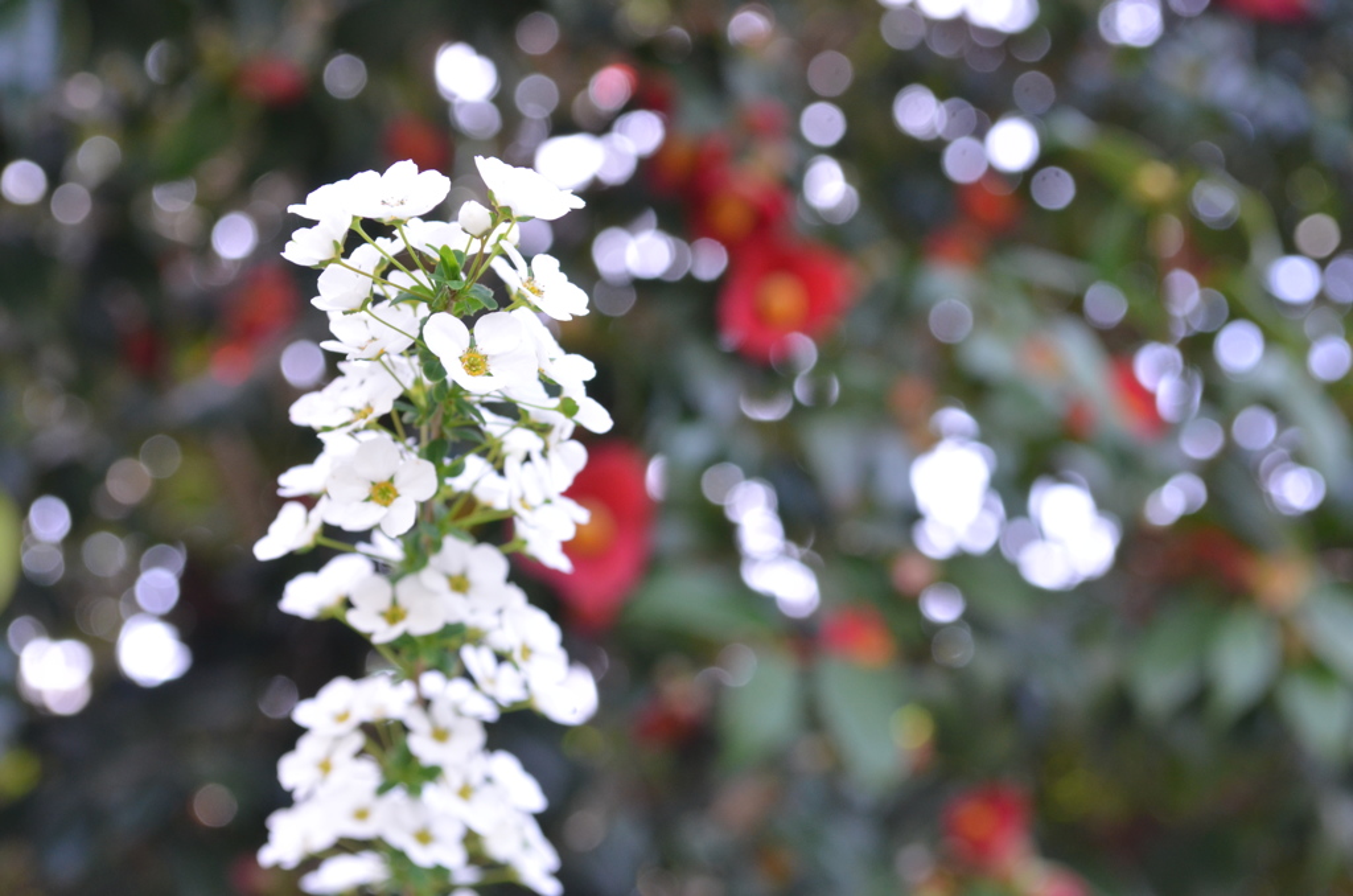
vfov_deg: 22.5
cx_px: 676
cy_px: 448
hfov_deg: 33.5
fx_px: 2250
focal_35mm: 60
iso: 640
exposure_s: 1/160
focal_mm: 40
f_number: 7.1
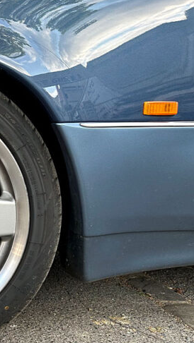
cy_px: 199
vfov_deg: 47.2
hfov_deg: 23.3
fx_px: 393
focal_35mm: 43
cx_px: -81
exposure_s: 1/339
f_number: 1.78
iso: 80
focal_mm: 6.86
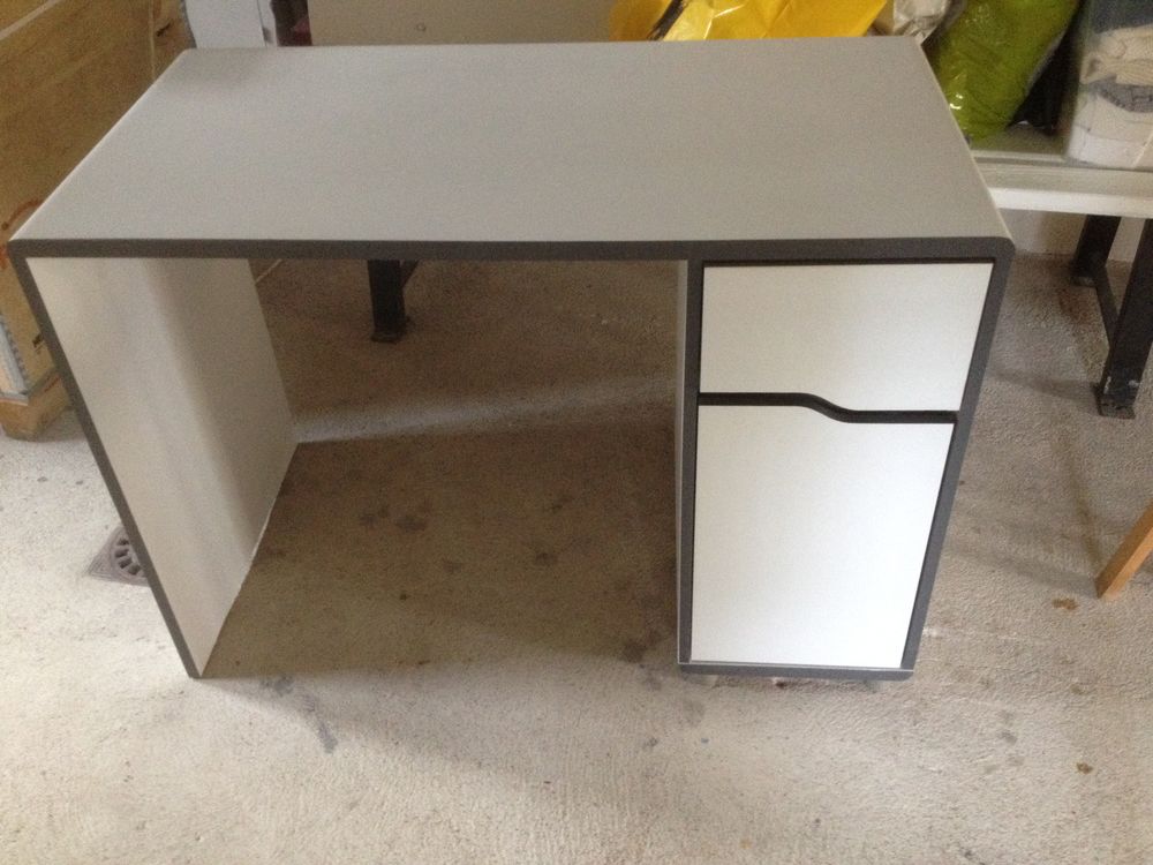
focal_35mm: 35
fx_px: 1166
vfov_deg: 40.7
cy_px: 432
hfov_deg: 52.6
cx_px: 576
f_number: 2.4
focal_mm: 4.28
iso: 400
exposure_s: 1/17
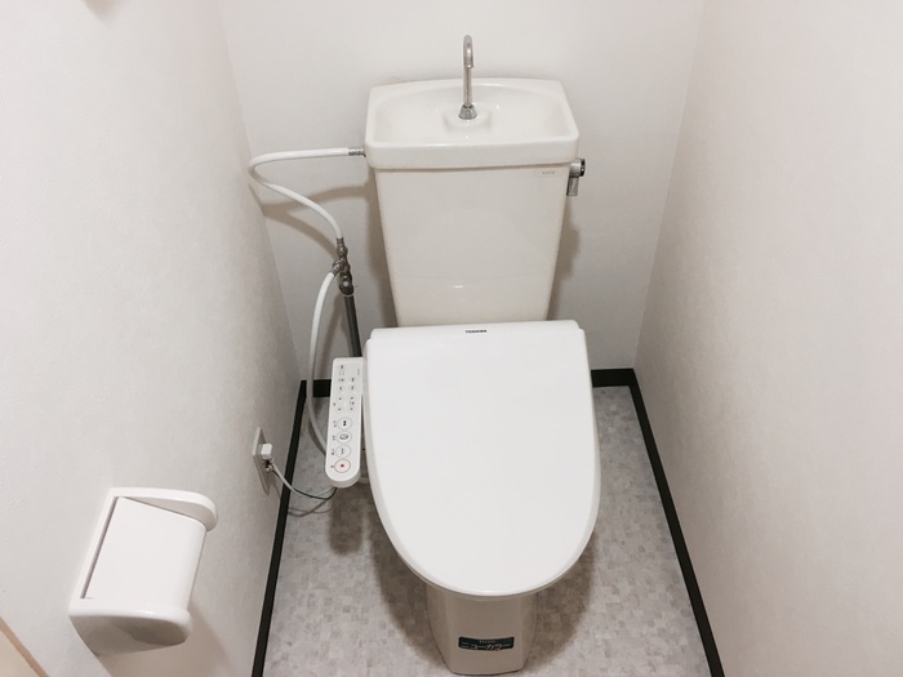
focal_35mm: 29
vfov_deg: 48.2
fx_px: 756
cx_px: 452
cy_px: 338
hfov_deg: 61.7
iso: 80
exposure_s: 1/30
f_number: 2.2
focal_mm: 4.15
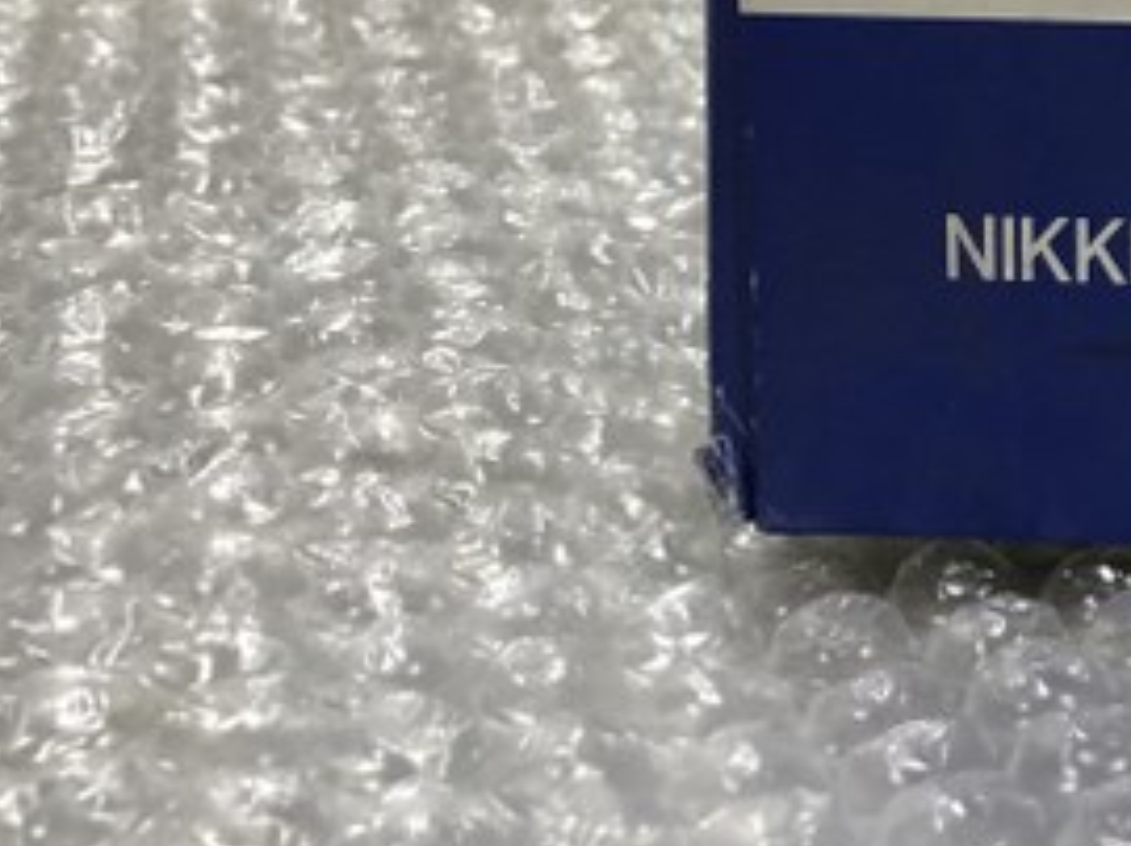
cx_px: 1525
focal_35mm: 83
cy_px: -352
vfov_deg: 16.5
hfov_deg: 21.1
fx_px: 2709
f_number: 1.8
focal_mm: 4
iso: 40
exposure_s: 1/15
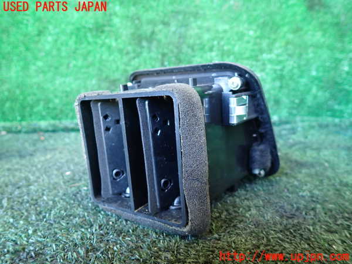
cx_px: 176
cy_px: 132
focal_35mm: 25
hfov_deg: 69.4
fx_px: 254
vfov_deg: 54.9
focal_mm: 4.5
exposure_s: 1/30
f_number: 2
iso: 640
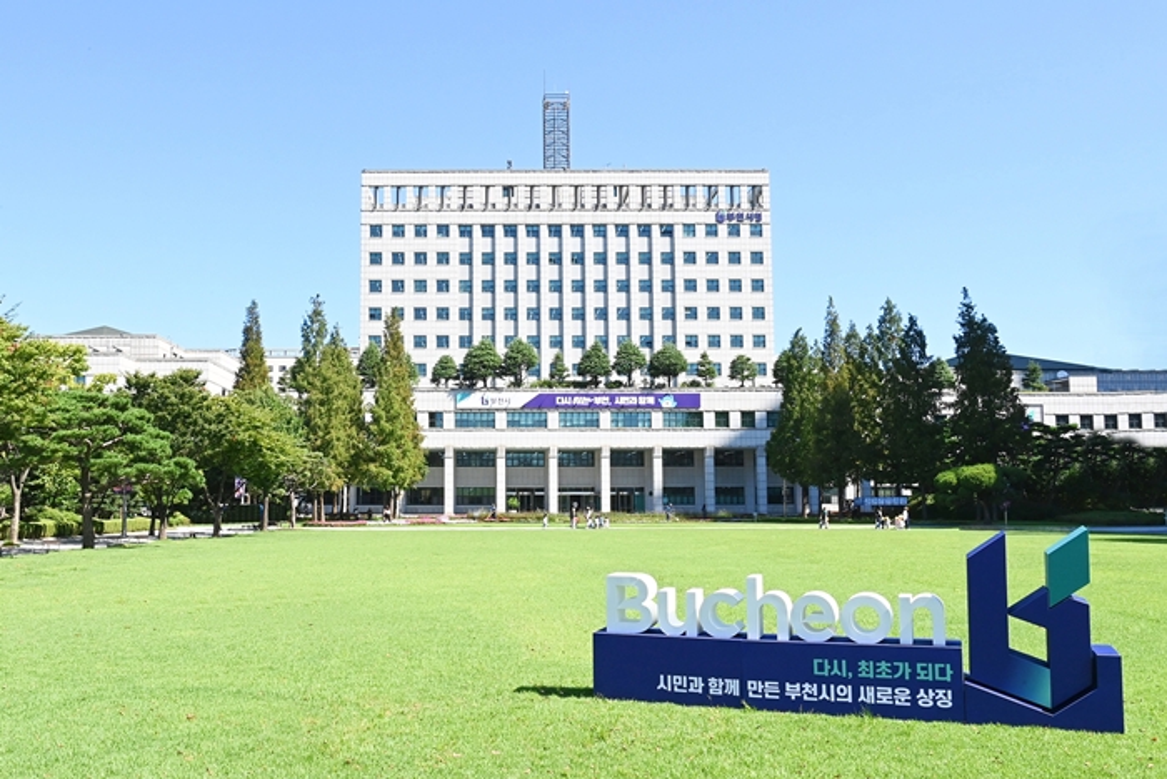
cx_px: 584
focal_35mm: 28
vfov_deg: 46.4
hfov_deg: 65.5
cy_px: 390
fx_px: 908
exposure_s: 1/400
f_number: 22
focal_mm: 28
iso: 2000
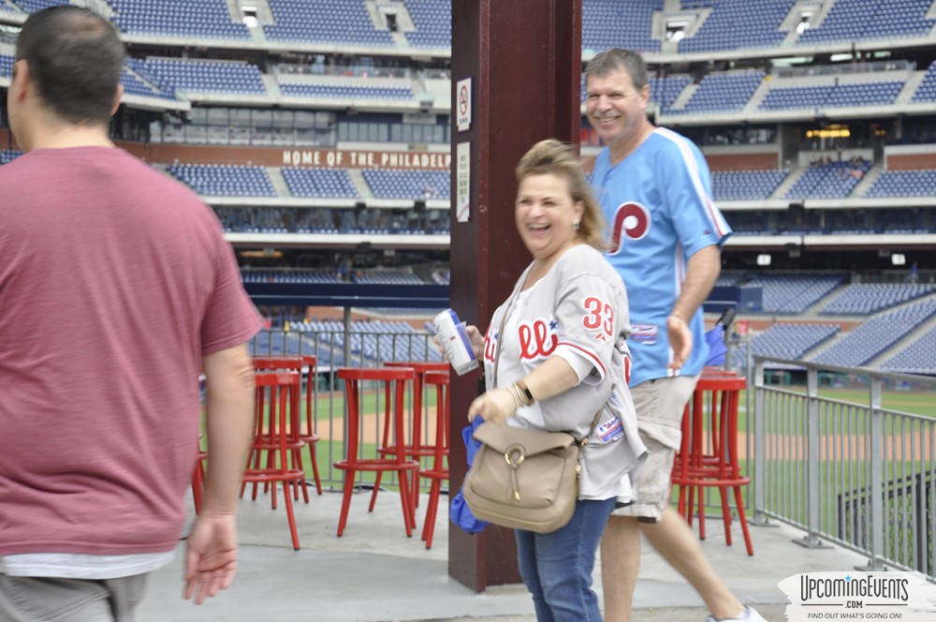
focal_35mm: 78
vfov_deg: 17.4
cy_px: 311
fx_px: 2025
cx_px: 468
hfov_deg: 26.0
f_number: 8
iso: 400
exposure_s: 1/60
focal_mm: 52
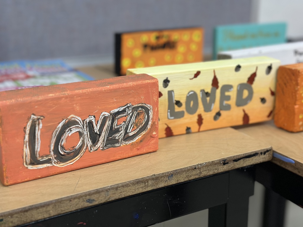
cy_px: 114
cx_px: 152
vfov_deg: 30.3
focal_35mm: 48
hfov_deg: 39.7
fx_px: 420
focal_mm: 6.86
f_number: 1.78
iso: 400
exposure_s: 1/40
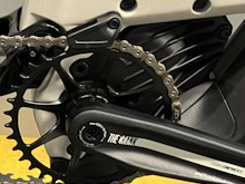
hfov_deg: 18.0
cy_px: 134
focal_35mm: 102
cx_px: -72
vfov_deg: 14.5
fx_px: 722
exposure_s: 1/33
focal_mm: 3.99
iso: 250
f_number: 1.8
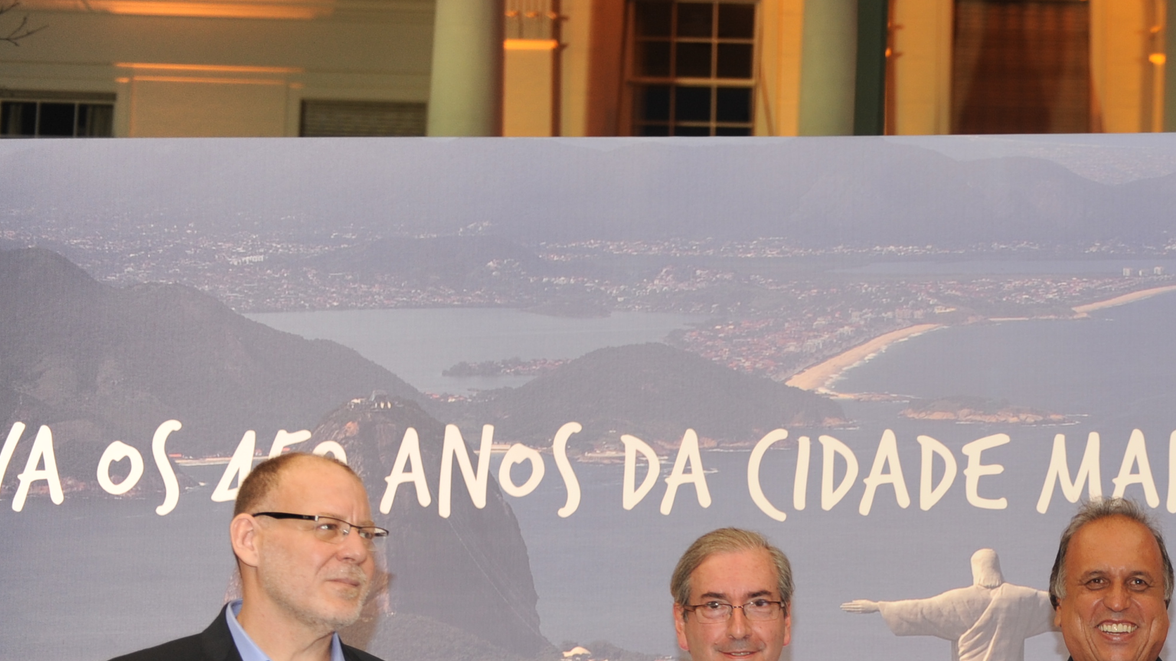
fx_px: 2650
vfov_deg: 13.8
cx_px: 1107
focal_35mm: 85
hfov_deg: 24.2
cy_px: 791
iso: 400
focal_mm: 38
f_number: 2.8
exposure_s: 1/80
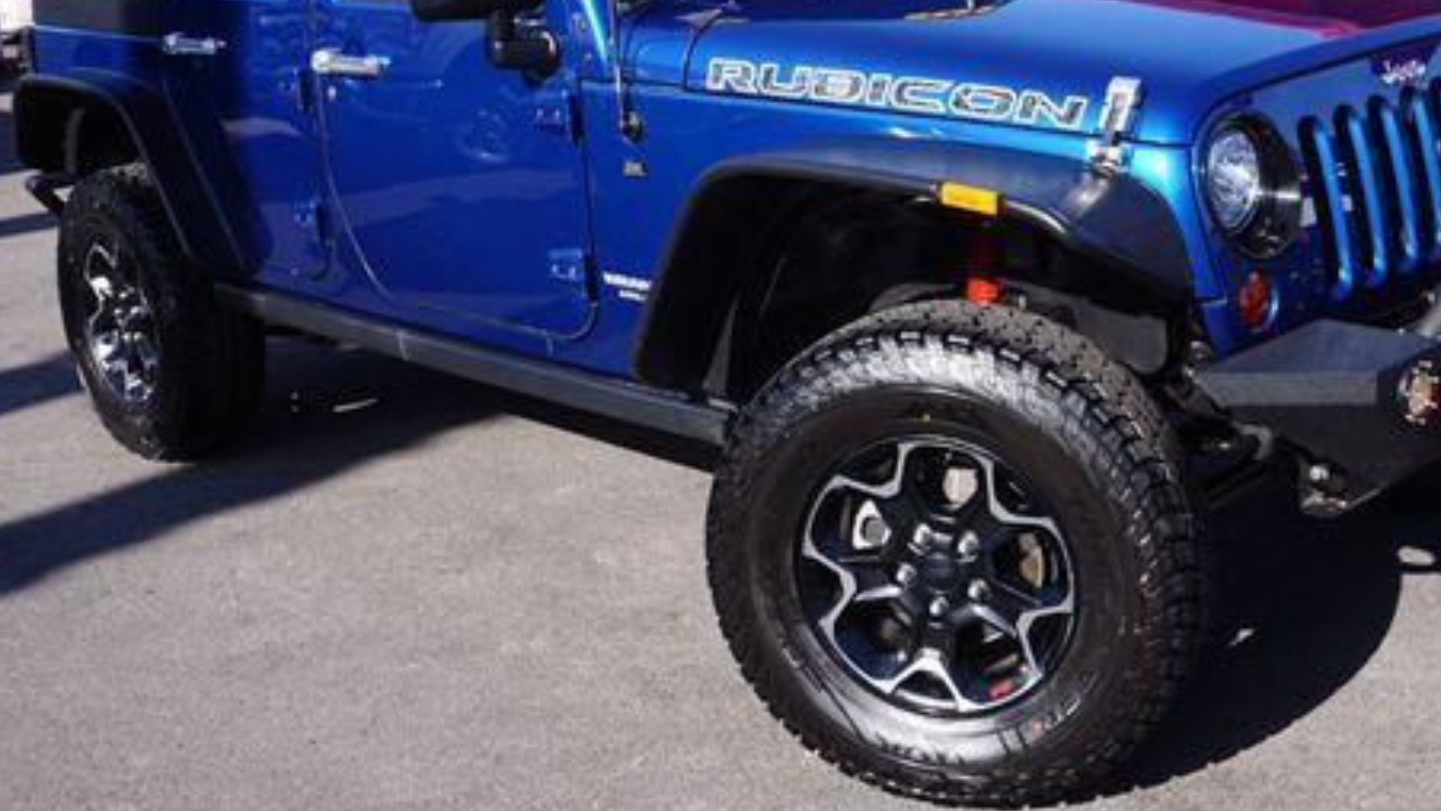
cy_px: 224
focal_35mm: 49
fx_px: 1873
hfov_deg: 42.0
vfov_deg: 24.2
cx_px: 828
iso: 100
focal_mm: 22
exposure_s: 1/80
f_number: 10
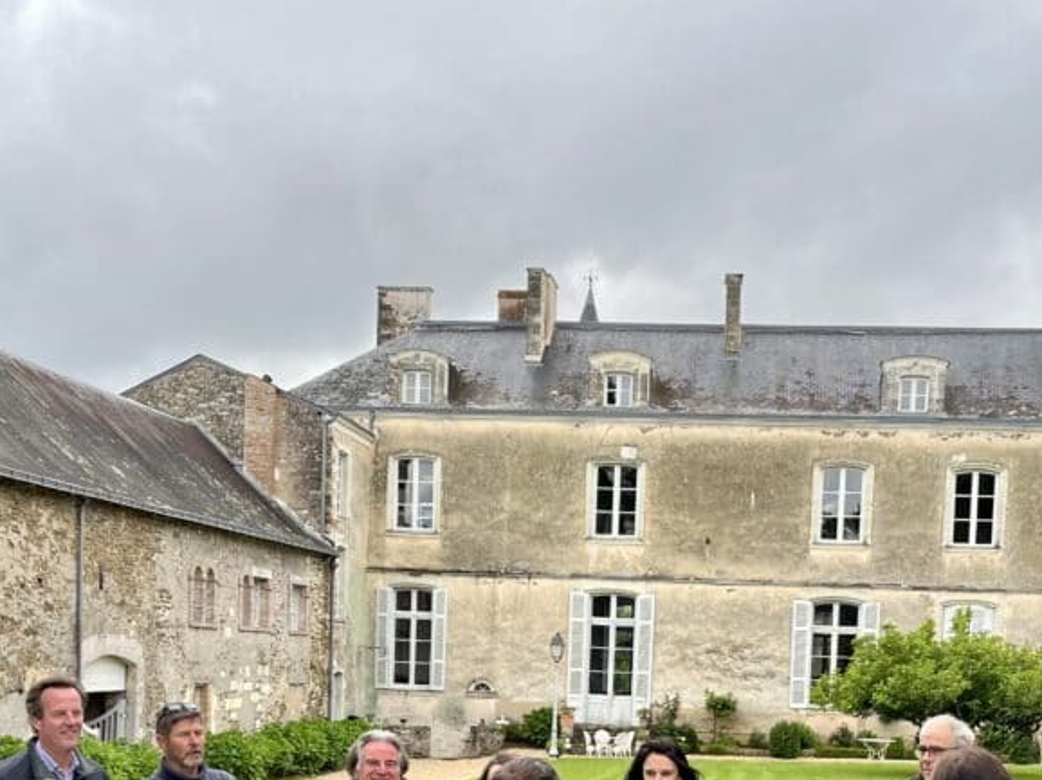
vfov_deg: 25.9
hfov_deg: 35.5
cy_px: 735
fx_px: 1625
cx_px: 617
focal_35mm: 54
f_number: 1.6
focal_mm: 5.1
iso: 50
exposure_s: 1/642
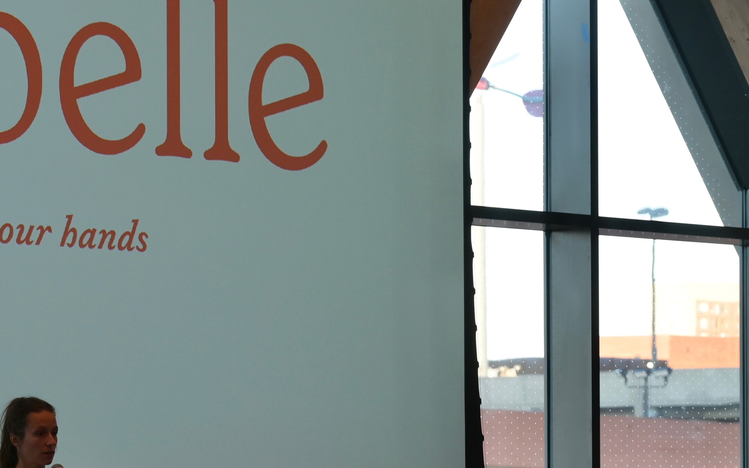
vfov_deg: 8.5
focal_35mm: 154
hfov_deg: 13.4
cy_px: 405
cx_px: -33
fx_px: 3144
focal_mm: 66
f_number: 4
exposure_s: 1/200
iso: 500
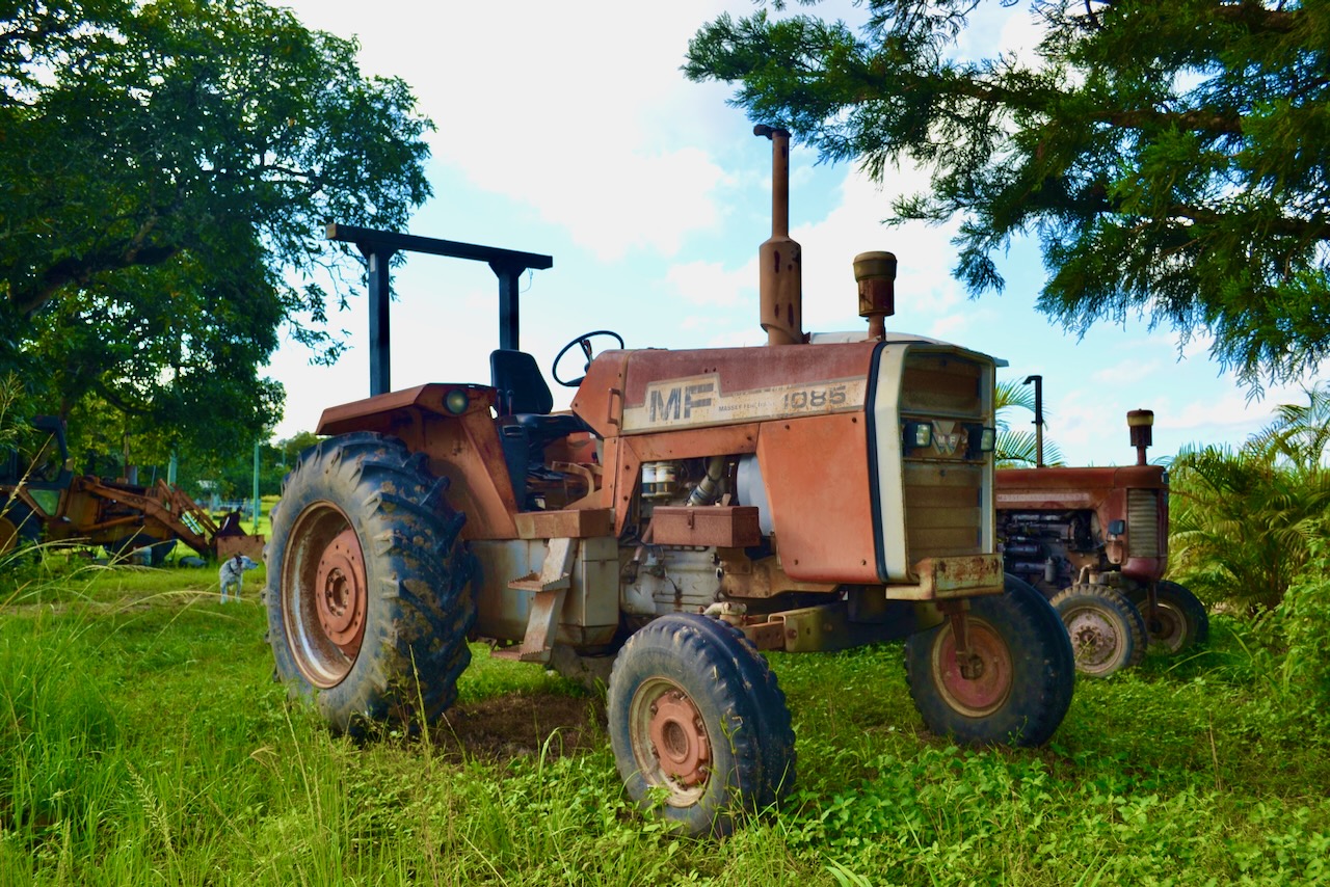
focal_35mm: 33
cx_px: 665
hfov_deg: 57.2
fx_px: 1219
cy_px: 444
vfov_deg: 40.0
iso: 100
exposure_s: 1/200
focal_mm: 22
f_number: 5.6
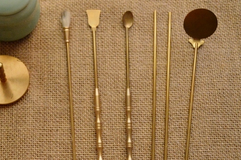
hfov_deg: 27.3
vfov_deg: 18.6
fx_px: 488
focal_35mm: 73
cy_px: 67
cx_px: 60
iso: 3200
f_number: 4.8
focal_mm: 32
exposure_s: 1/60
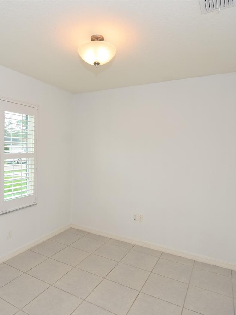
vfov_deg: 76.4
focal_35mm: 22
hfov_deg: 60.6
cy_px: 159
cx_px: 94
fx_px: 200
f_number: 4
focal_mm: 10
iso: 200
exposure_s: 1/60
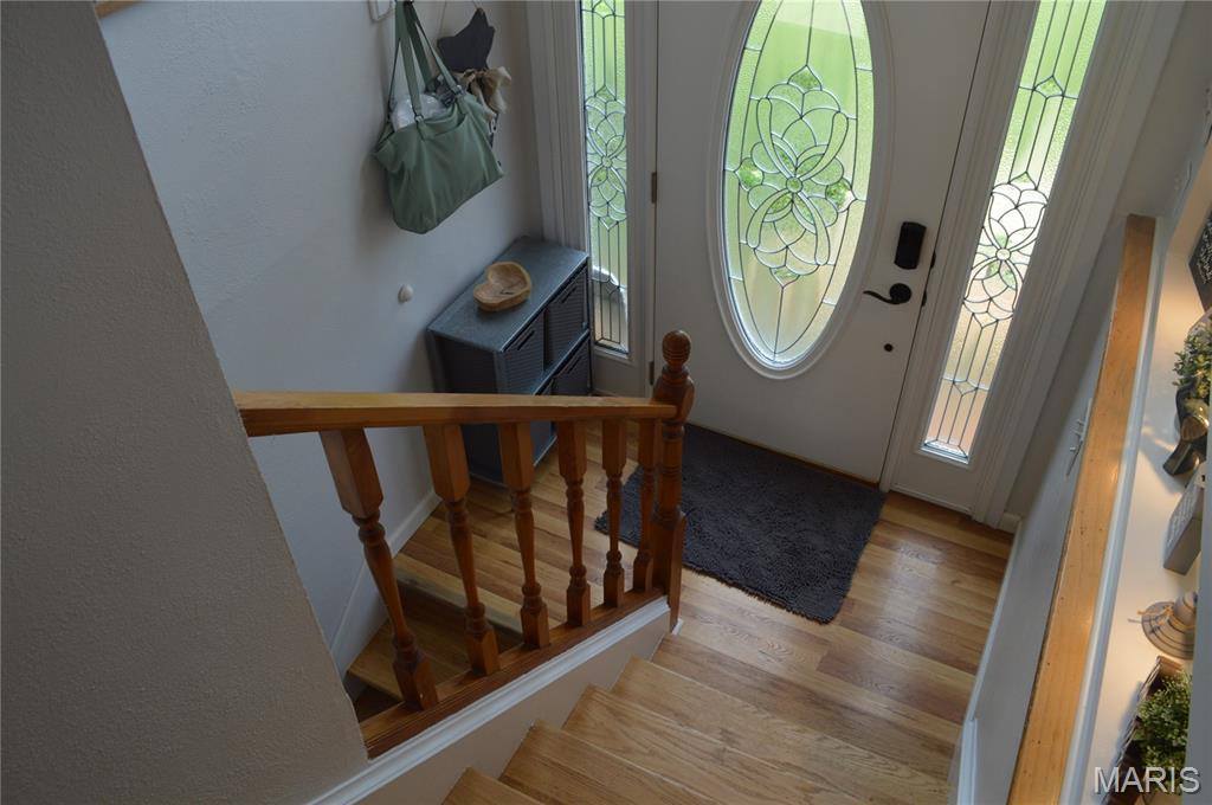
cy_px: 402
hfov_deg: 67.4
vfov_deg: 47.8
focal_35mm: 27
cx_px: 606
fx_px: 908
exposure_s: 1/125
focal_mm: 18
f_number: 5.6
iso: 400
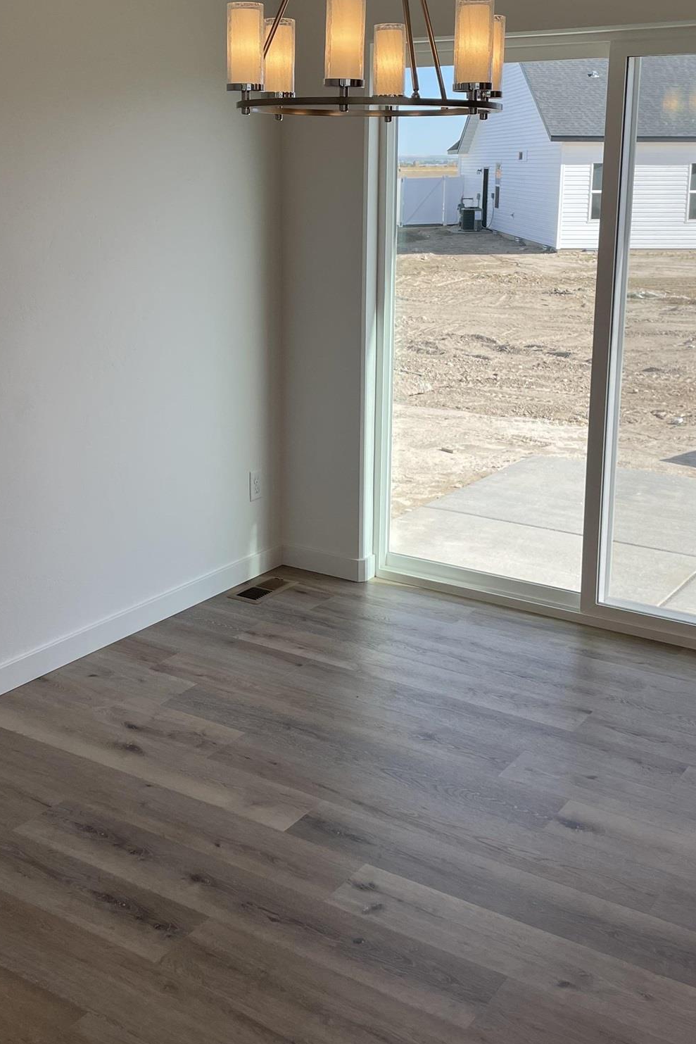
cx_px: 329
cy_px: 383
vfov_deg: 45.9
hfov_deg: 31.9
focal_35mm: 42
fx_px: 1218
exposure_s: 1/972
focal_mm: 4.2
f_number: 1.6
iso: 32
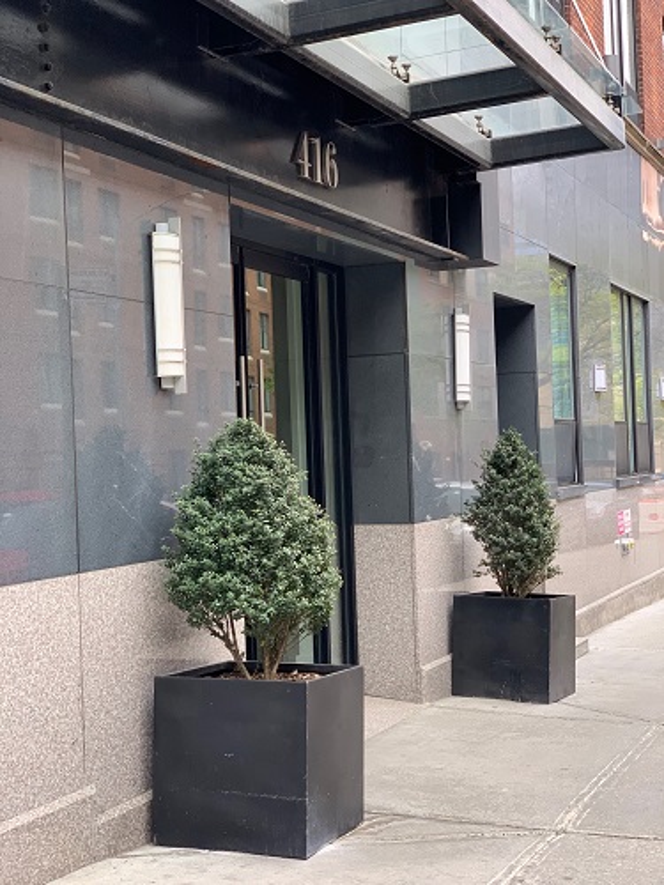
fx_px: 1330
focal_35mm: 52
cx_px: 332
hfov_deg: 28.0
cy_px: 442
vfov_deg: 36.8
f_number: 2.4
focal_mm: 6
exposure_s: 1/122
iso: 64
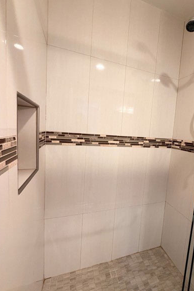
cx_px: 117
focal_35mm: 16
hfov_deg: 72.9
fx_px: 129
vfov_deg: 96.7
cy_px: 144
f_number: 2.2
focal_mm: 2.22
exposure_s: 1/60
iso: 250
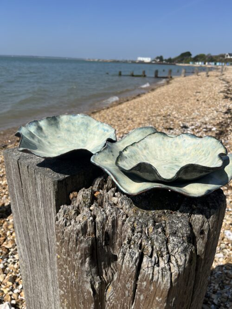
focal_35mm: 26
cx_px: 116
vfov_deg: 67.3
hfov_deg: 53.0
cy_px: 154
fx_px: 232
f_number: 1.5
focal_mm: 5.7
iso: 50
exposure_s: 1/6993
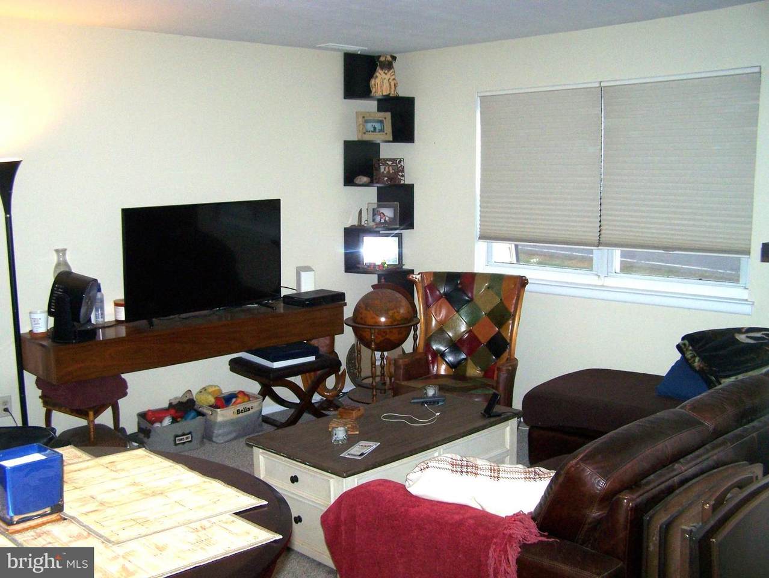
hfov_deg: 49.0
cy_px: 289
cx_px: 384
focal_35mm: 38
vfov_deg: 37.8
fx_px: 845
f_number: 2.8
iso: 160
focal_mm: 6.3
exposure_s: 1/60
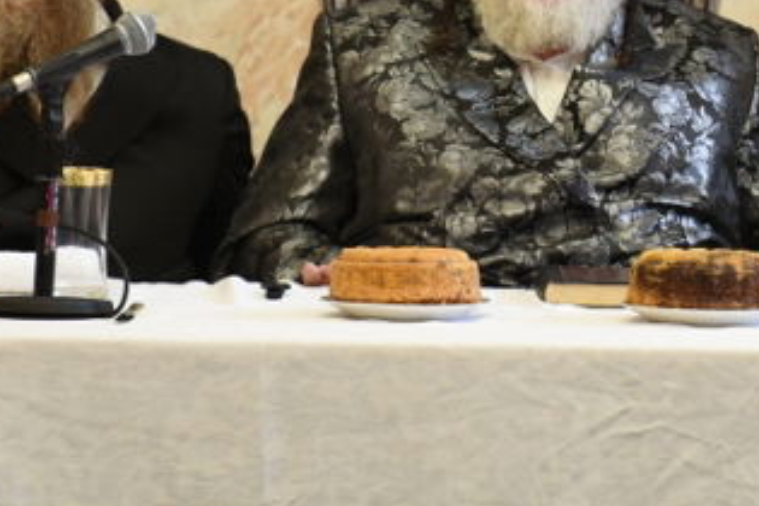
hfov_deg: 3.2
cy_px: -30
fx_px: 13724
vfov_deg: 2.1
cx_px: 542
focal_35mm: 651
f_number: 2.8
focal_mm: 200
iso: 1600
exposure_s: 1/200
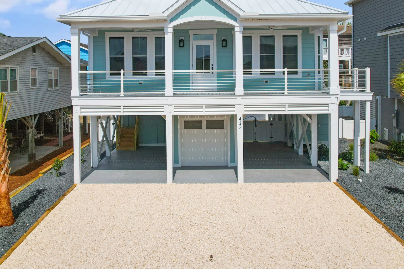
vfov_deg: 39.2
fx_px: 370
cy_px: 79
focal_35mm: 33
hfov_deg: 57.2
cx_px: 201
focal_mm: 8.38
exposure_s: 1/2000
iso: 140
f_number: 2.8
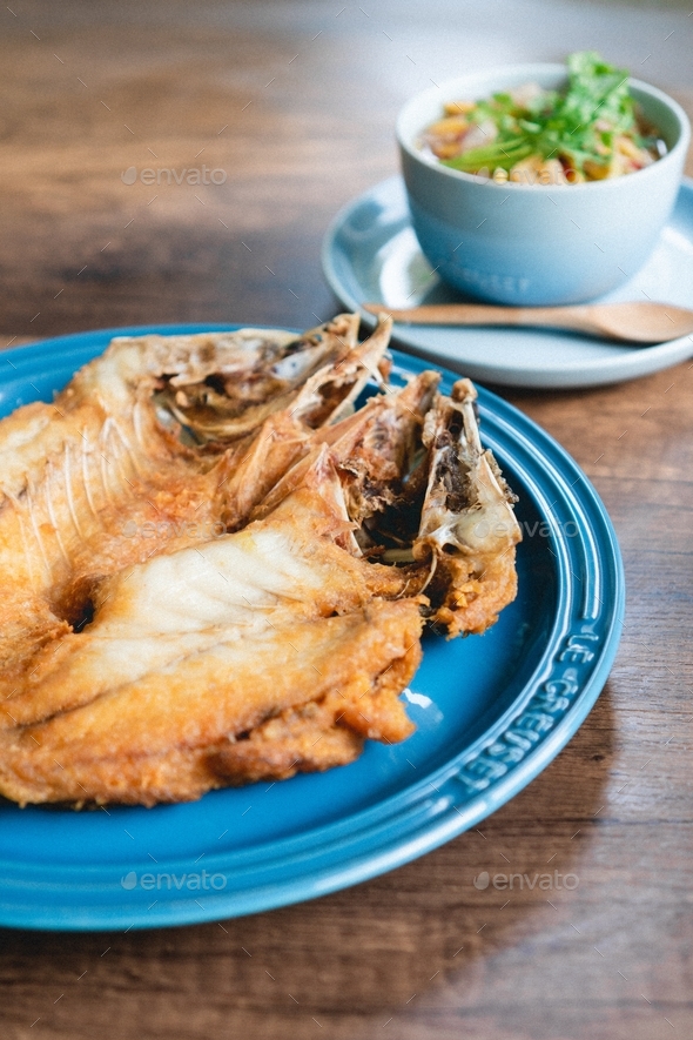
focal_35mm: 52
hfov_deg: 25.8
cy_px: 520
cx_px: 346
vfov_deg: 37.9
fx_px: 1516
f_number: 2.8
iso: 100
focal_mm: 35
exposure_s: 1/100
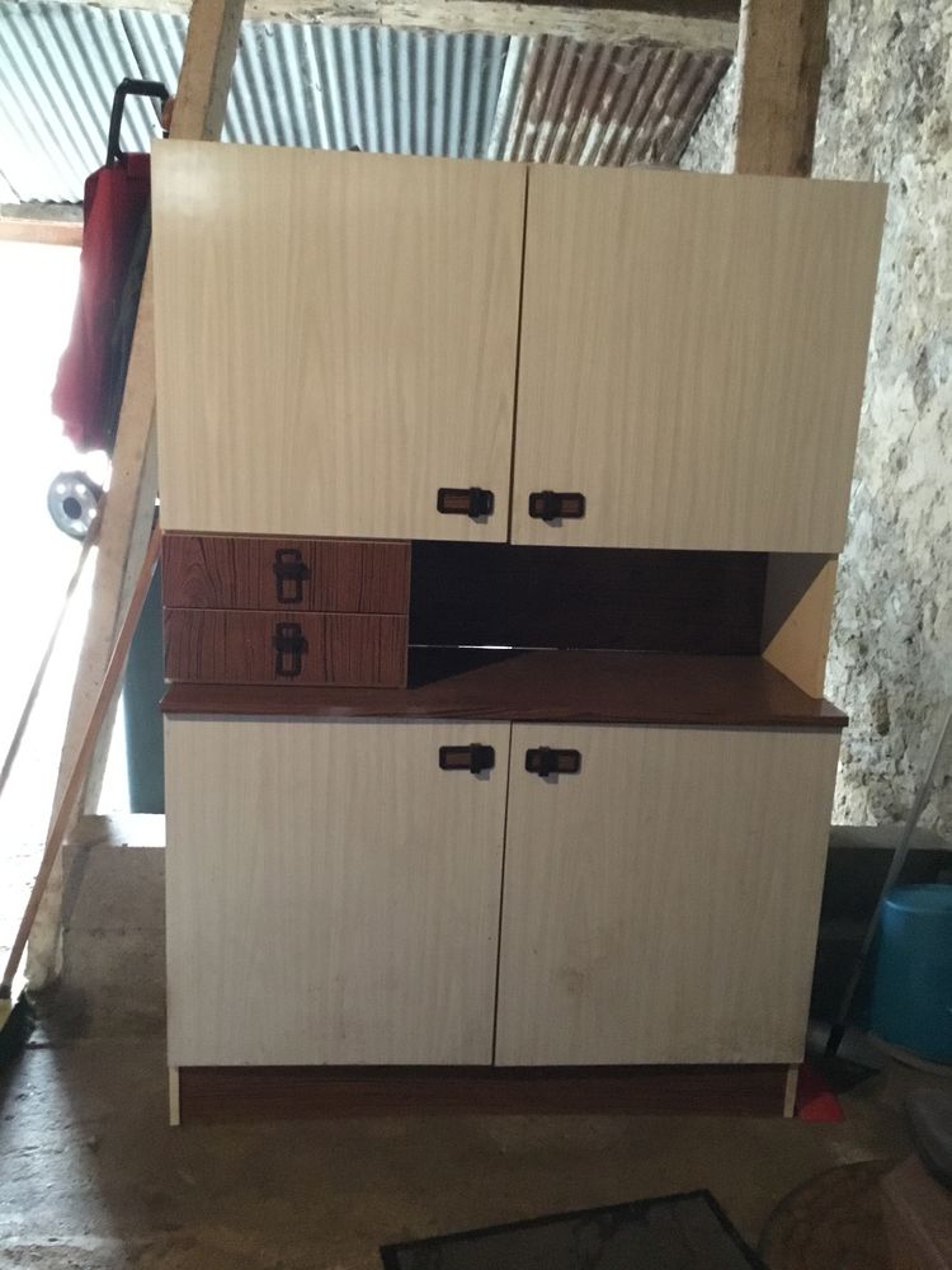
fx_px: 1137
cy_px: 635
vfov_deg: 58.4
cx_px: 476
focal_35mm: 31
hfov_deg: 45.4
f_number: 2.4
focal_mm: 3.3
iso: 800
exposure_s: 1/17
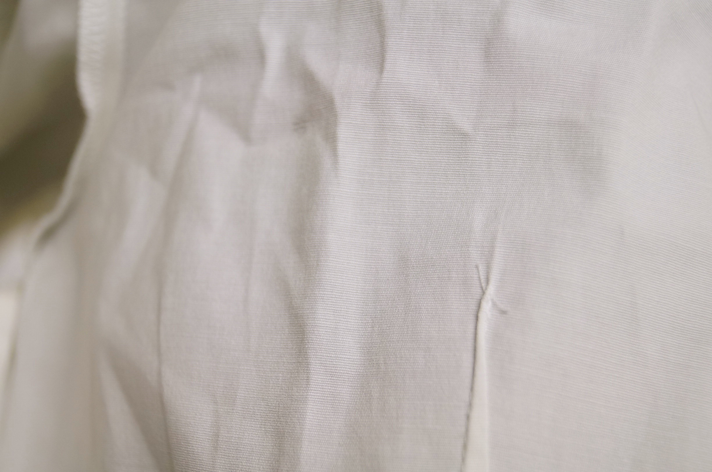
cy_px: 236
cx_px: 356
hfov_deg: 37.9
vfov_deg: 25.7
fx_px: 1037
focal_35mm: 52
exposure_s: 1/60
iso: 500
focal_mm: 35
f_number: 5
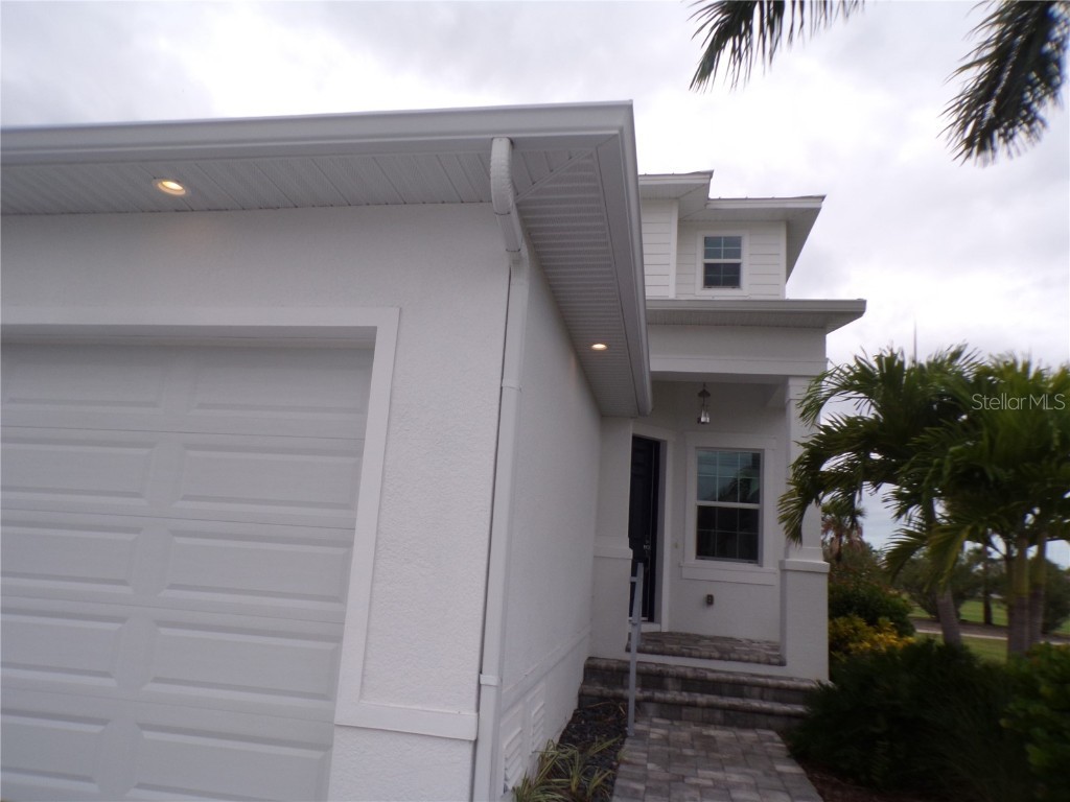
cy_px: 401
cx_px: 535
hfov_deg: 71.6
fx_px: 742
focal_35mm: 24
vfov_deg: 56.8
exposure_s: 1/320
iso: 80
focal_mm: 4.3
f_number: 5.8
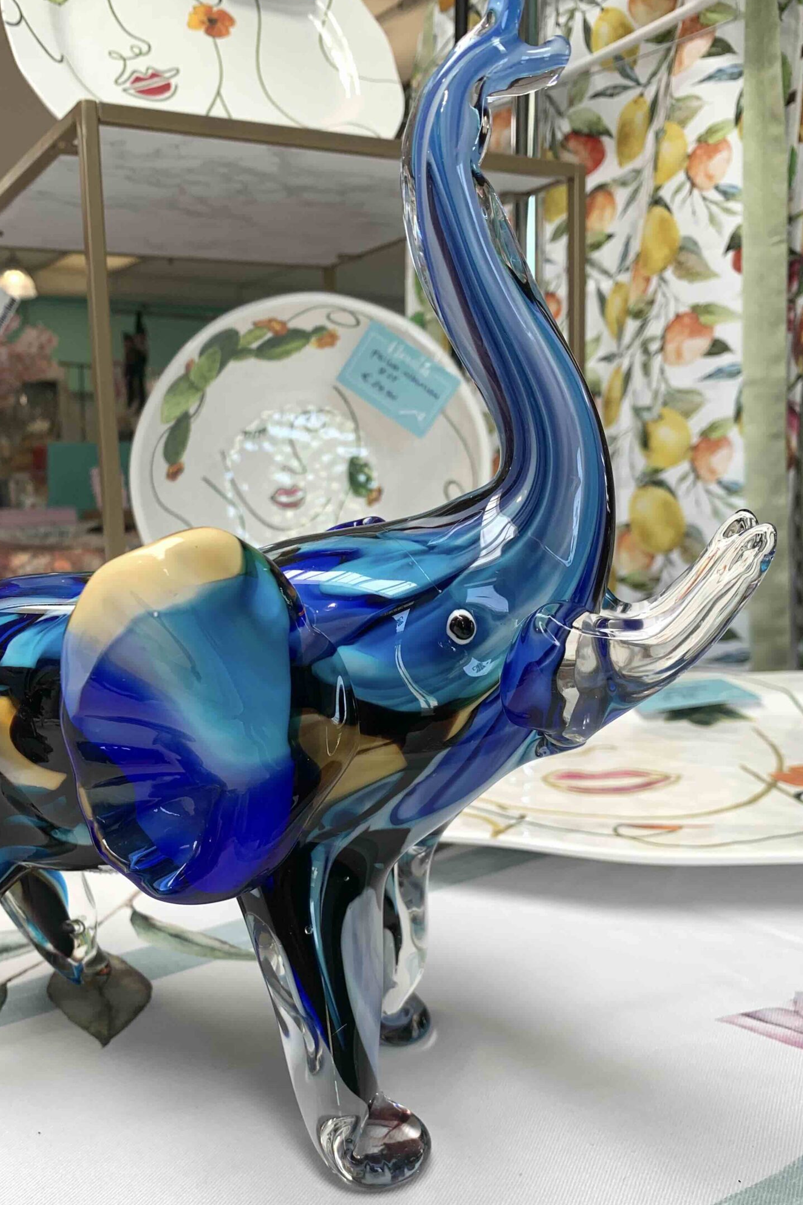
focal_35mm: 32
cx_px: 299
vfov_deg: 58.6
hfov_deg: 40.8
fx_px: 1071
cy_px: 661
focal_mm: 4.25
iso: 25
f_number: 1.8
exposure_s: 1/159
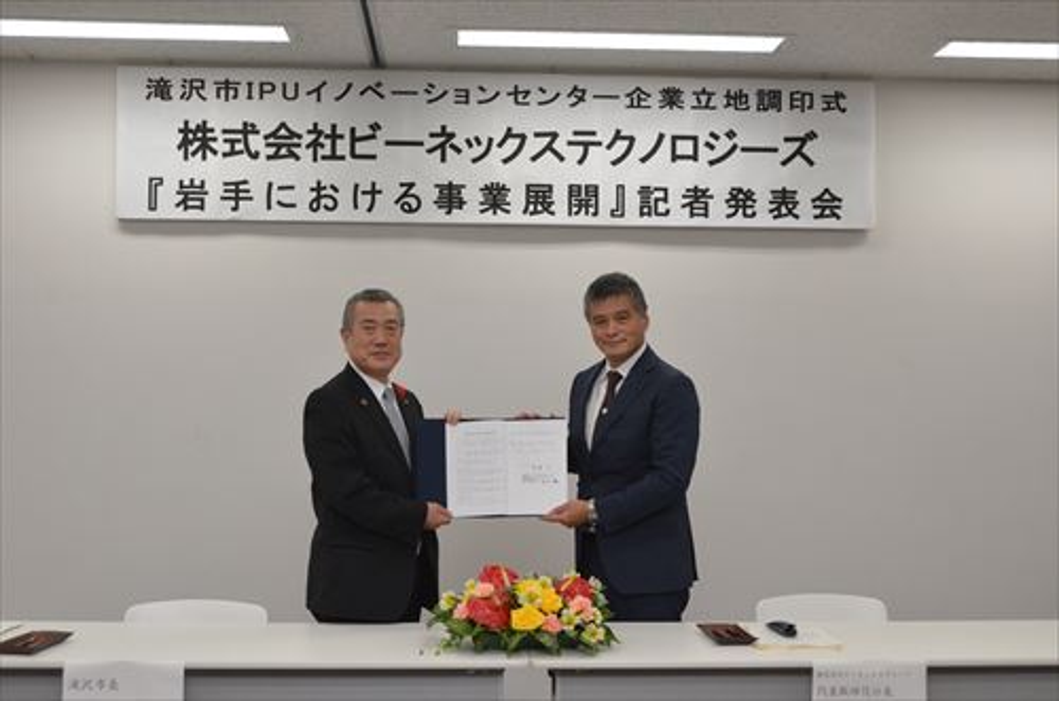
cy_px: 350
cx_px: 530
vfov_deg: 30.7
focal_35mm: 44
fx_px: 1277
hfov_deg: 45.0
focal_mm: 29
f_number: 5.6
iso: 3200
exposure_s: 1/1250
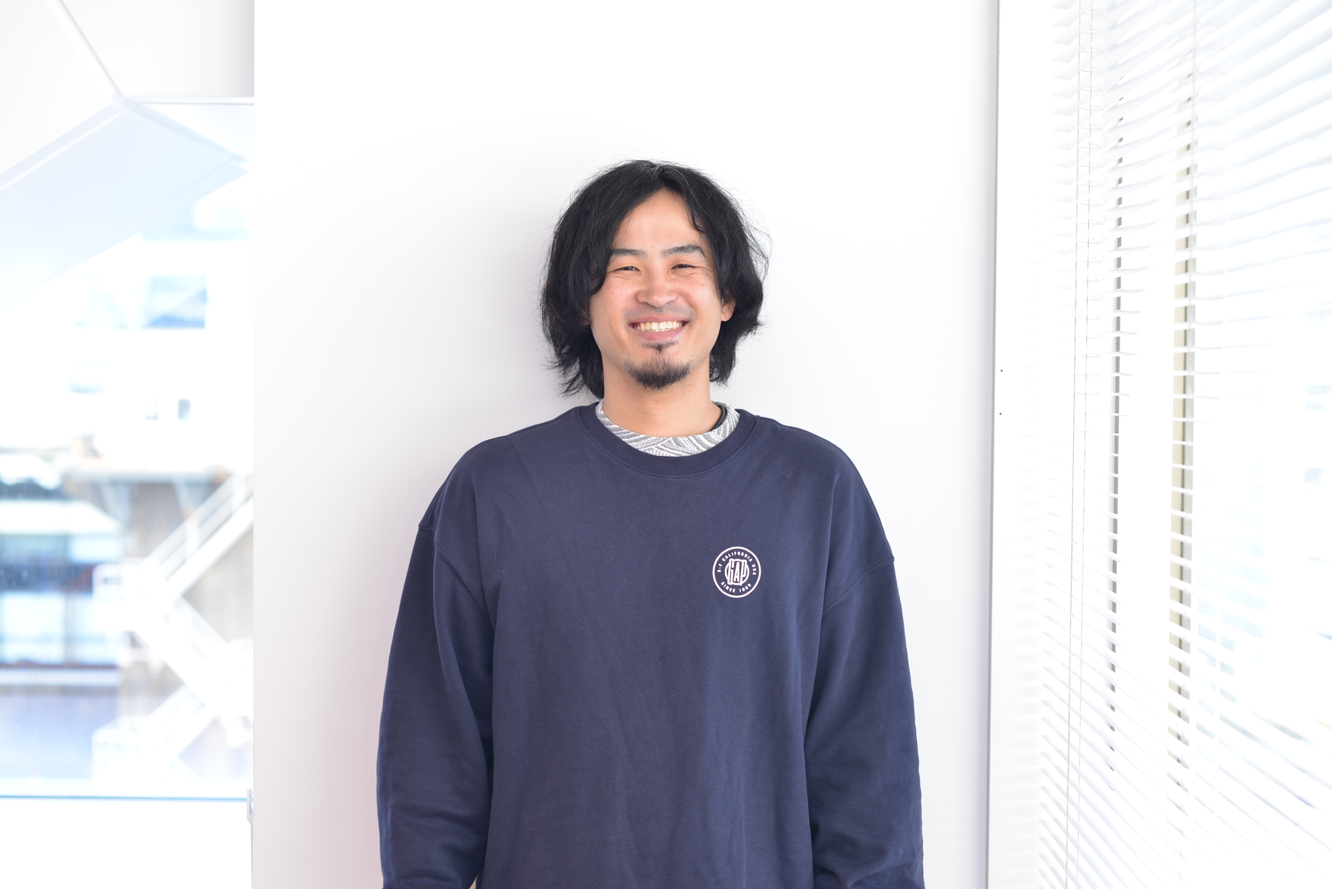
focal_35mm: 50
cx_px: 666
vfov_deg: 27.0
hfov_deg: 39.6
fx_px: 1851
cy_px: 444
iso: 250
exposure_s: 1/100
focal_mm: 50
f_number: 3.2
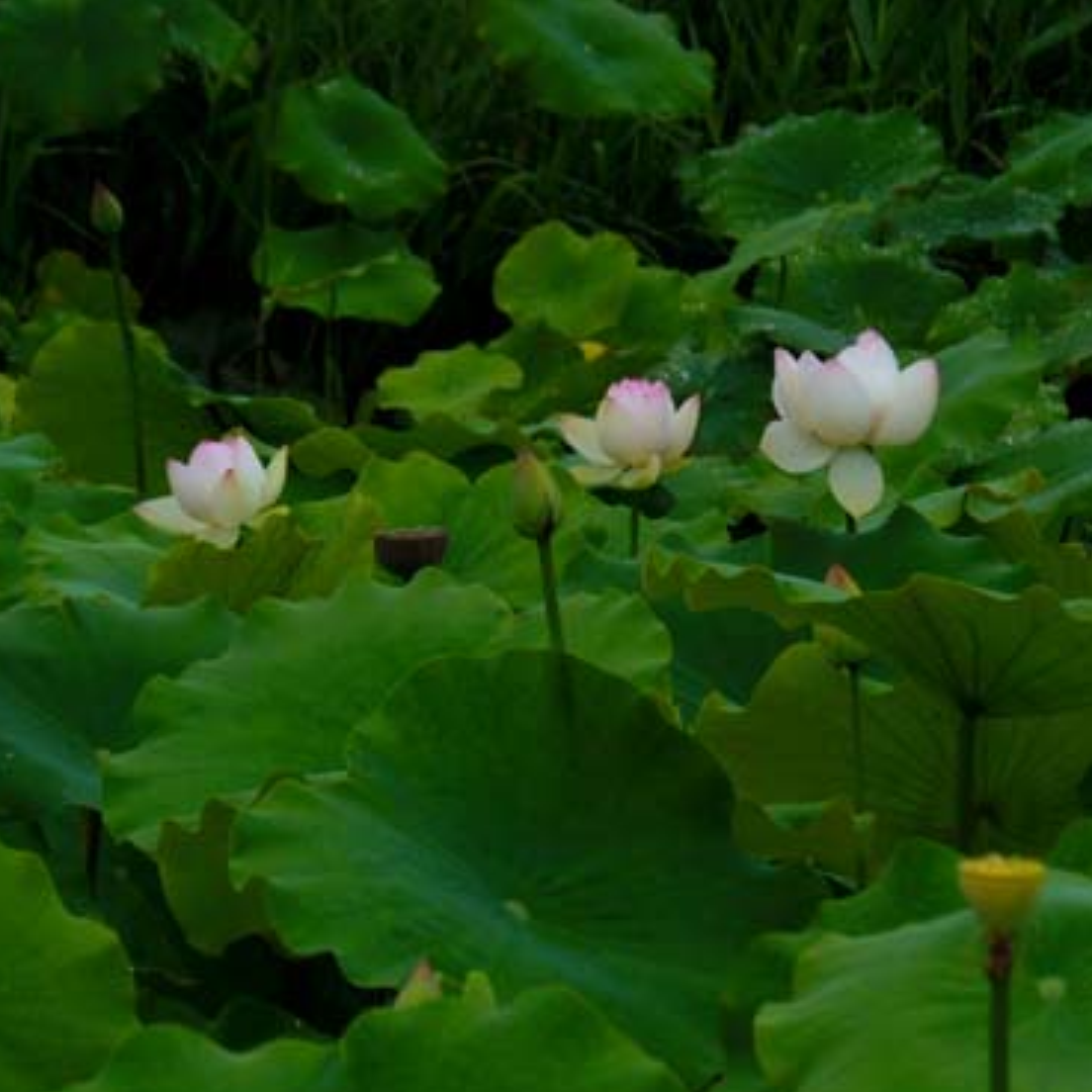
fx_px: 10778
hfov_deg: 5.8
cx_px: 644
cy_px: 525
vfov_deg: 5.8
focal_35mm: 302
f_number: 5.1
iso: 64
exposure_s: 1/800
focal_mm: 44.9
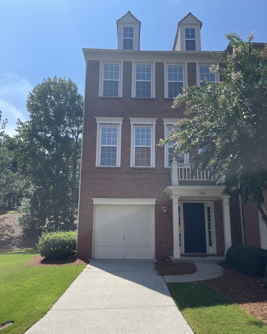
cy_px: 180
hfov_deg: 51.5
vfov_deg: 62.1
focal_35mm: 28
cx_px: 137
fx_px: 277
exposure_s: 1/2545
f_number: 1.6
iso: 32
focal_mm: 5.1
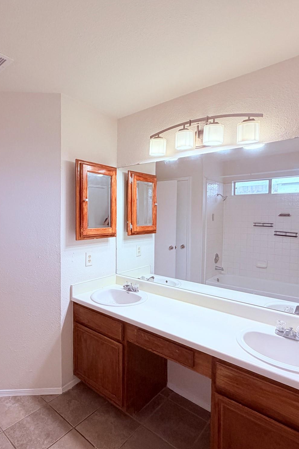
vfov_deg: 84.0
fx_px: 249
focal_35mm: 20
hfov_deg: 61.6
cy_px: 224
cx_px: 126
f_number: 2.2
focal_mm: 2.22
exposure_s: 1/120
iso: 250
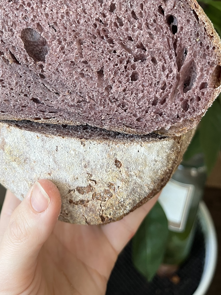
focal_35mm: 39
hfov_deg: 36.6
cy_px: 87
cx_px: 81
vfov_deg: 46.7
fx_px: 332
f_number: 1.6
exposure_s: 1/60
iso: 100
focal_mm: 5.1
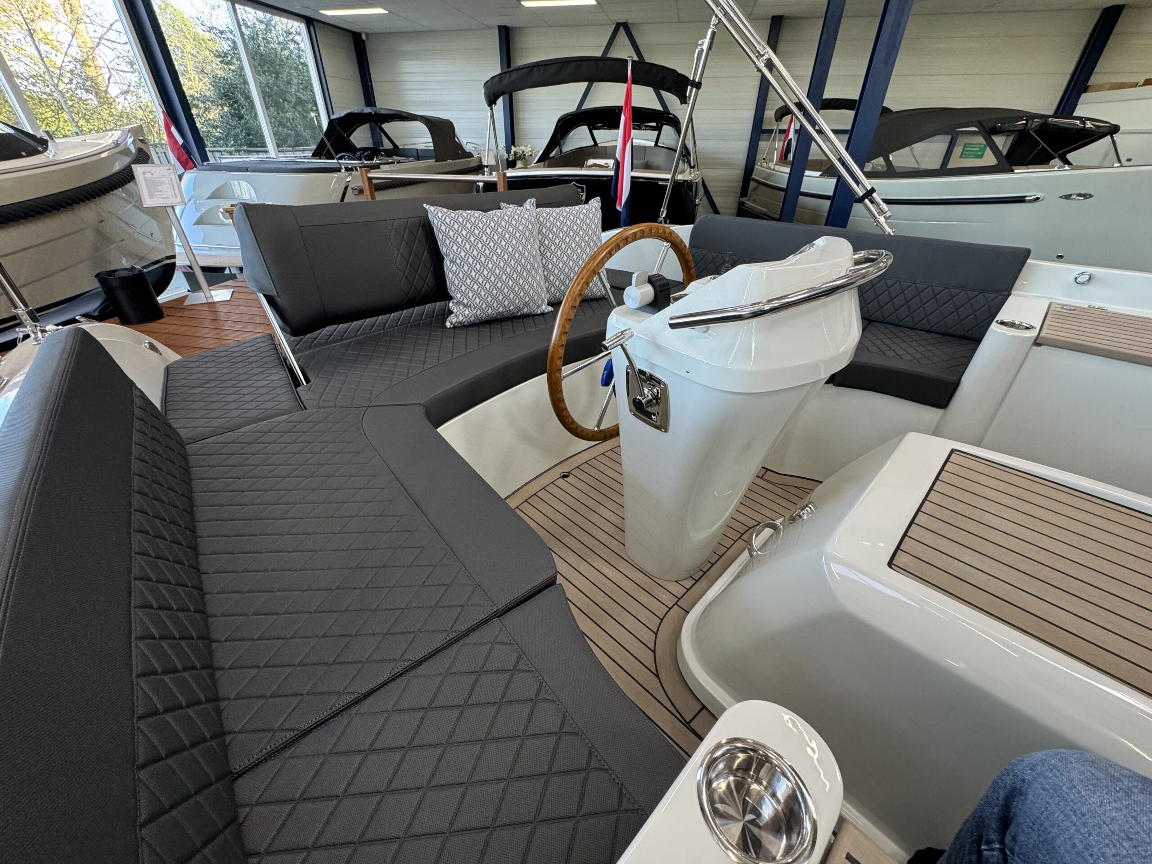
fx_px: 466
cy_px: 432
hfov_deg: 102.1
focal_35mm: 14
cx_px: 576
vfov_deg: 85.7
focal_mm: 2.22
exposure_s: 1/100
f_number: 2.2
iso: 200
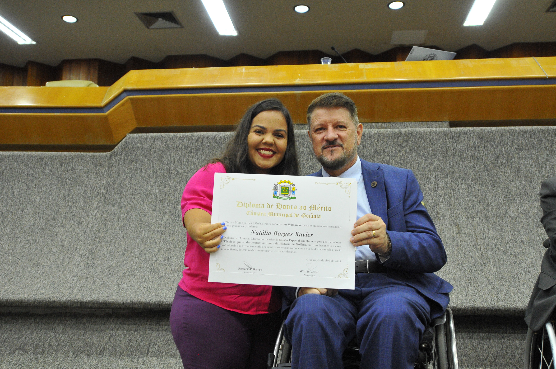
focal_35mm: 36
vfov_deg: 36.8
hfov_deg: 53.2
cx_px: 278
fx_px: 555
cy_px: 184
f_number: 3.2
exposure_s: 1/125
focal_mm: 24
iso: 1600
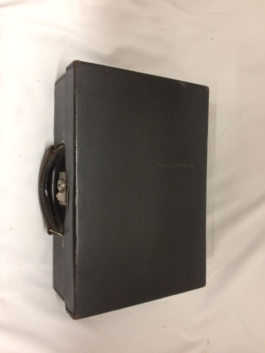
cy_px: 176
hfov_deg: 48.2
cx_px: 132
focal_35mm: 29
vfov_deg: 61.7
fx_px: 296
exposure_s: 1/33
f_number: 2.2
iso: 160
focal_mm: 4.15
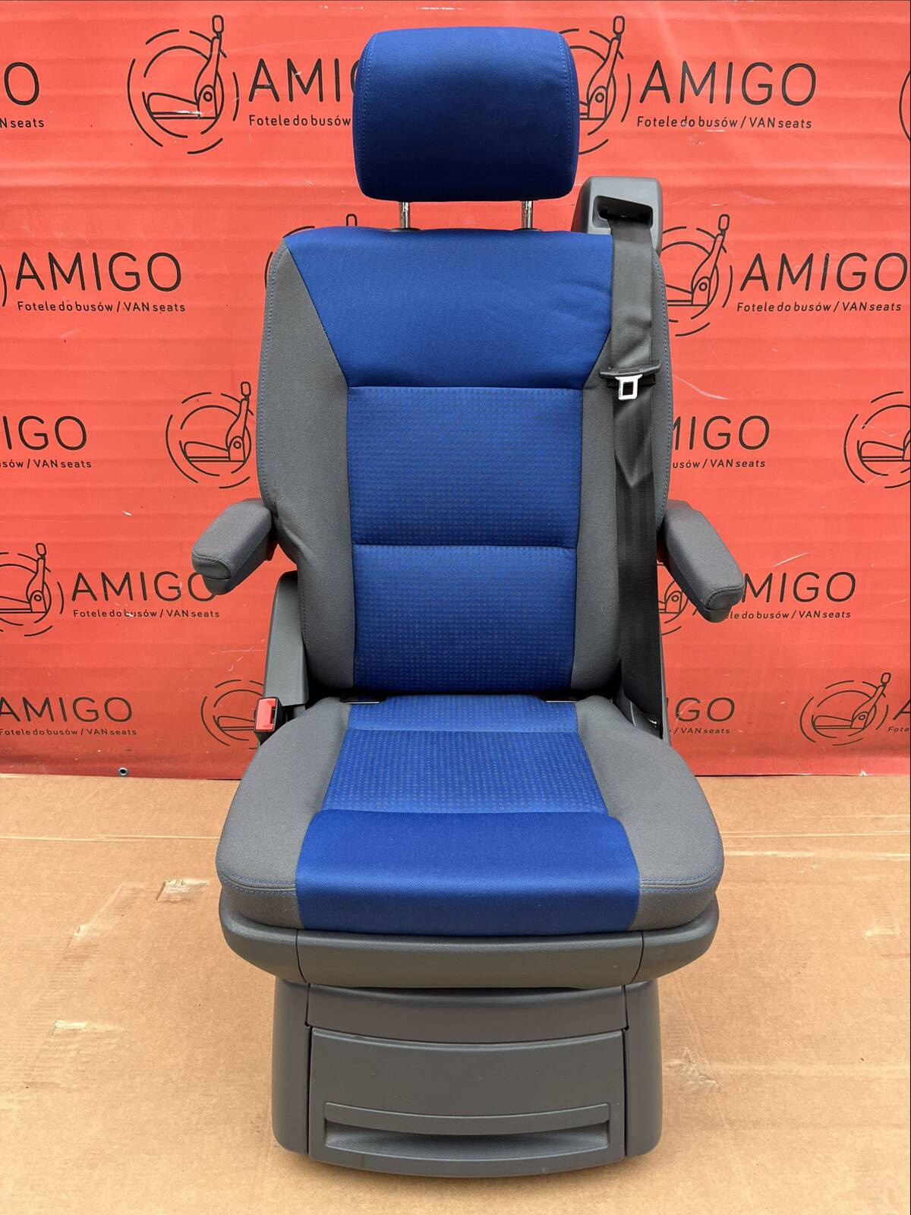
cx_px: 456
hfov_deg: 53.1
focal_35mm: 26
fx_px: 912
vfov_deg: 67.3
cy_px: 608
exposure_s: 1/113
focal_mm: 5.1
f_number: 1.6
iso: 125
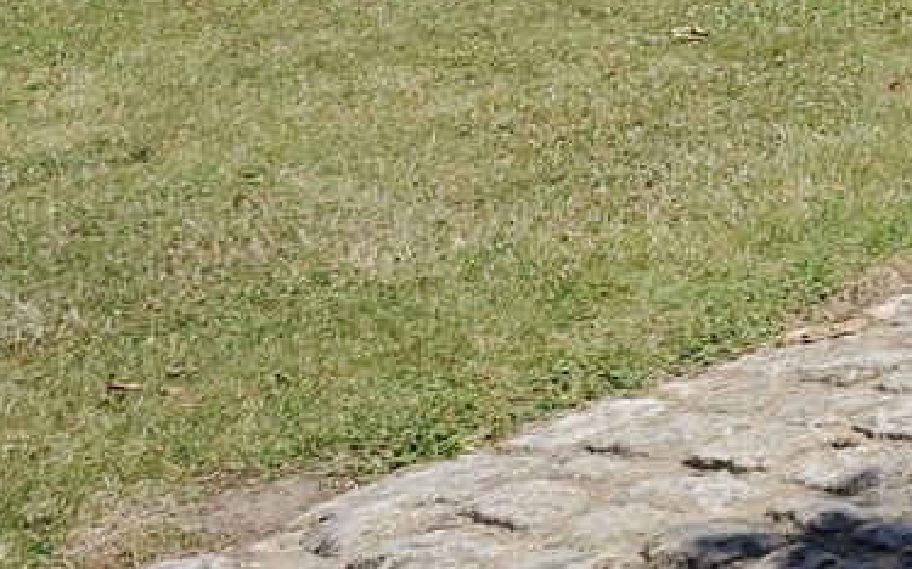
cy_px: -625
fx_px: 2161
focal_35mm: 87
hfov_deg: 16.5
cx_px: 1933
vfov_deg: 12.8
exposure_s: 1/160
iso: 200
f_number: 13
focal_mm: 20
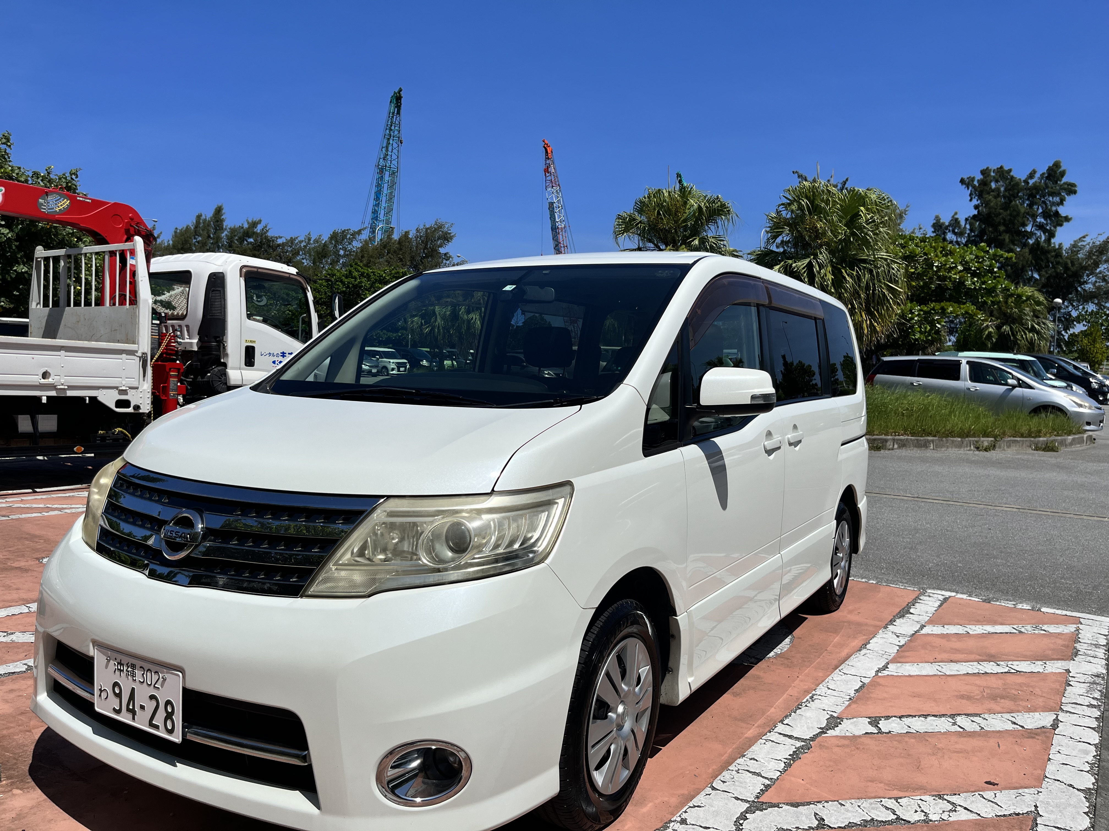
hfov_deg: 67.3
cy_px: 416
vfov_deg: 53.1
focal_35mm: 26
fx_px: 833
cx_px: 554
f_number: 1.6
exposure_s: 1/9091
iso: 50
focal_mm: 5.1
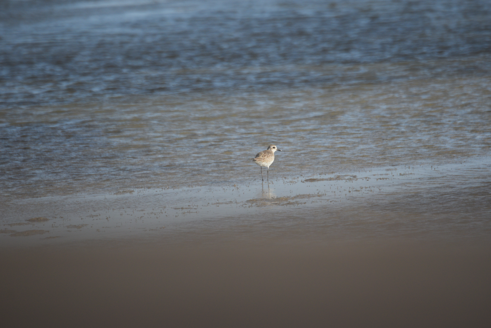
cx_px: 246
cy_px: 164
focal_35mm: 600
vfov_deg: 2.3
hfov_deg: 3.4
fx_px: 8183
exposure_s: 1/1600
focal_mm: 400
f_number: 5.6
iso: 400
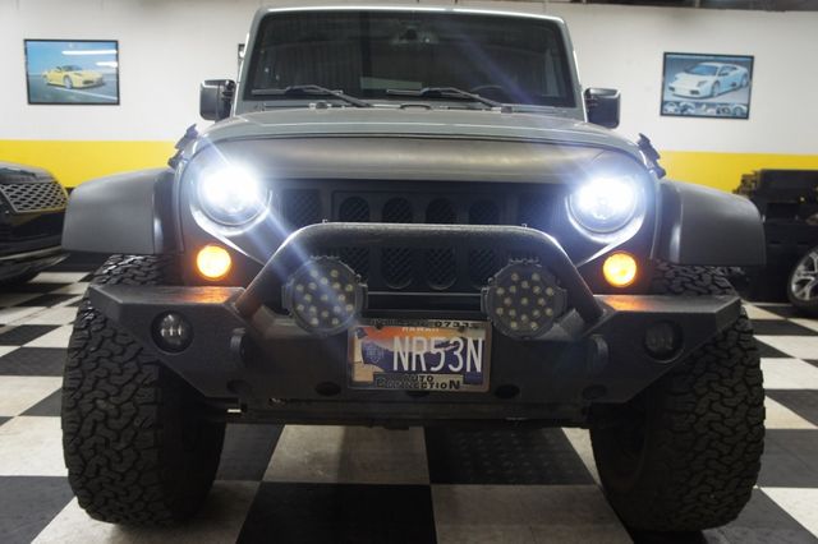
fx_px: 681
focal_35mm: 30
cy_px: 272
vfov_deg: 43.6
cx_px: 409
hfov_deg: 62.0
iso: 400
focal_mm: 20
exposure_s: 1/30
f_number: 4
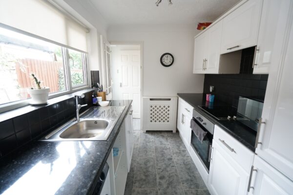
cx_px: 146
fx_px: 130
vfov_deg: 73.7
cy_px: 98
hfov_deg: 96.7
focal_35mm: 16
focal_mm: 16
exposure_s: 1/13
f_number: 5
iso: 400
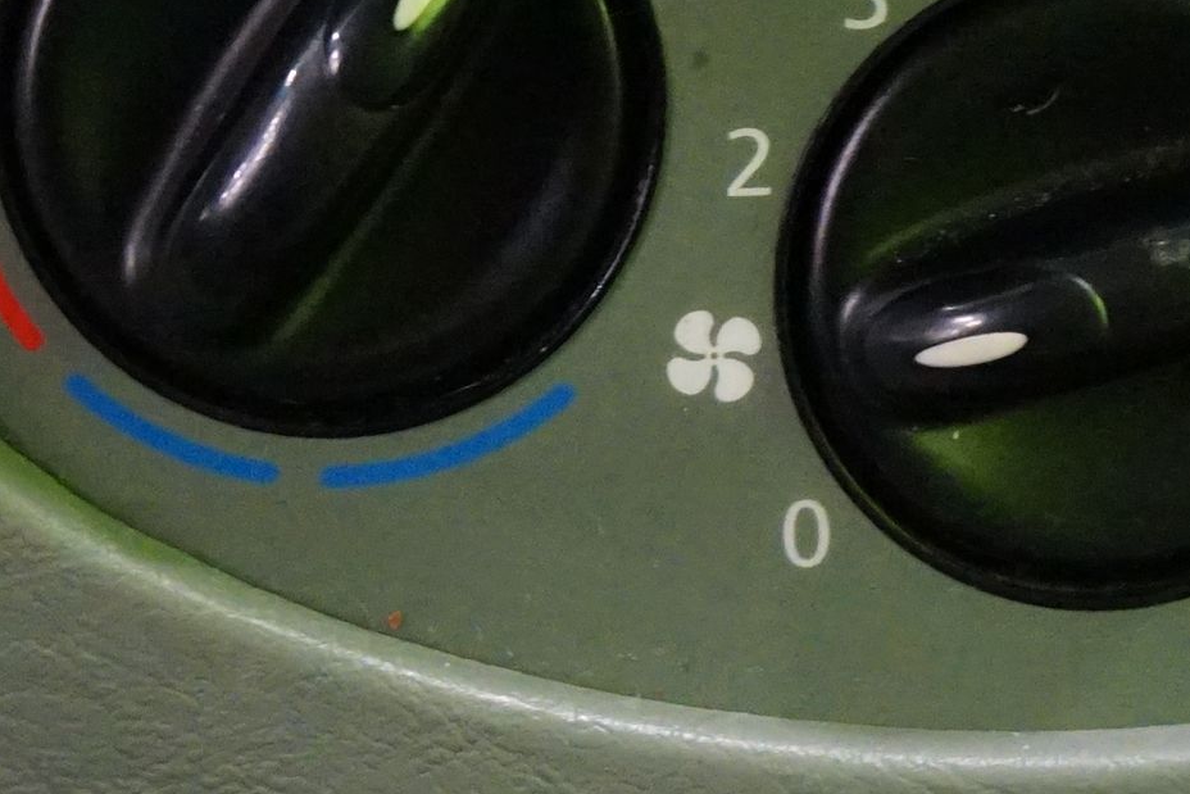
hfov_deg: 14.6
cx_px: 655
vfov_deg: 9.8
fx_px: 4628
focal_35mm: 140
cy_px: 180
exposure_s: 1/15
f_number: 4
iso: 6400
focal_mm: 33
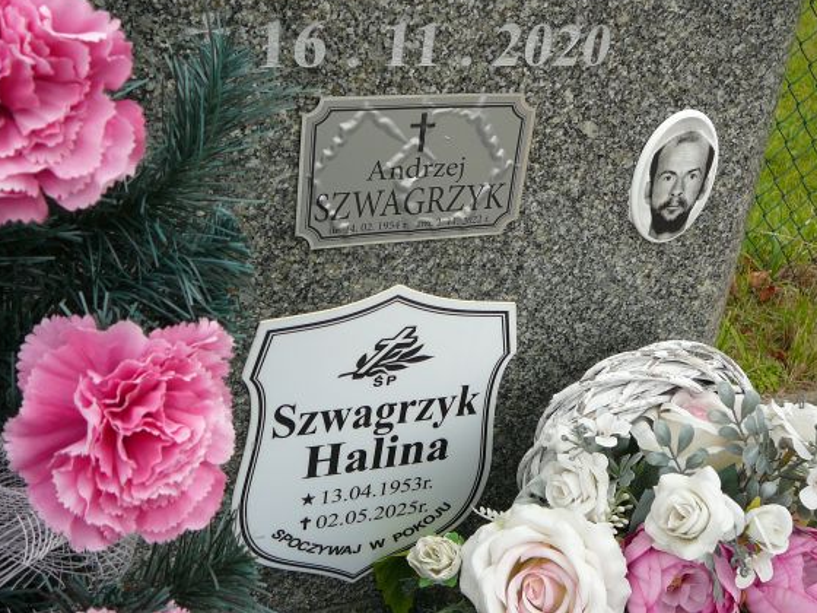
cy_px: 264
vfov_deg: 35.9
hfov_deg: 46.8
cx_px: 387
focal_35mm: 40
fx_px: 944
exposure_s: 1/125
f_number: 2.8
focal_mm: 5.2
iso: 80
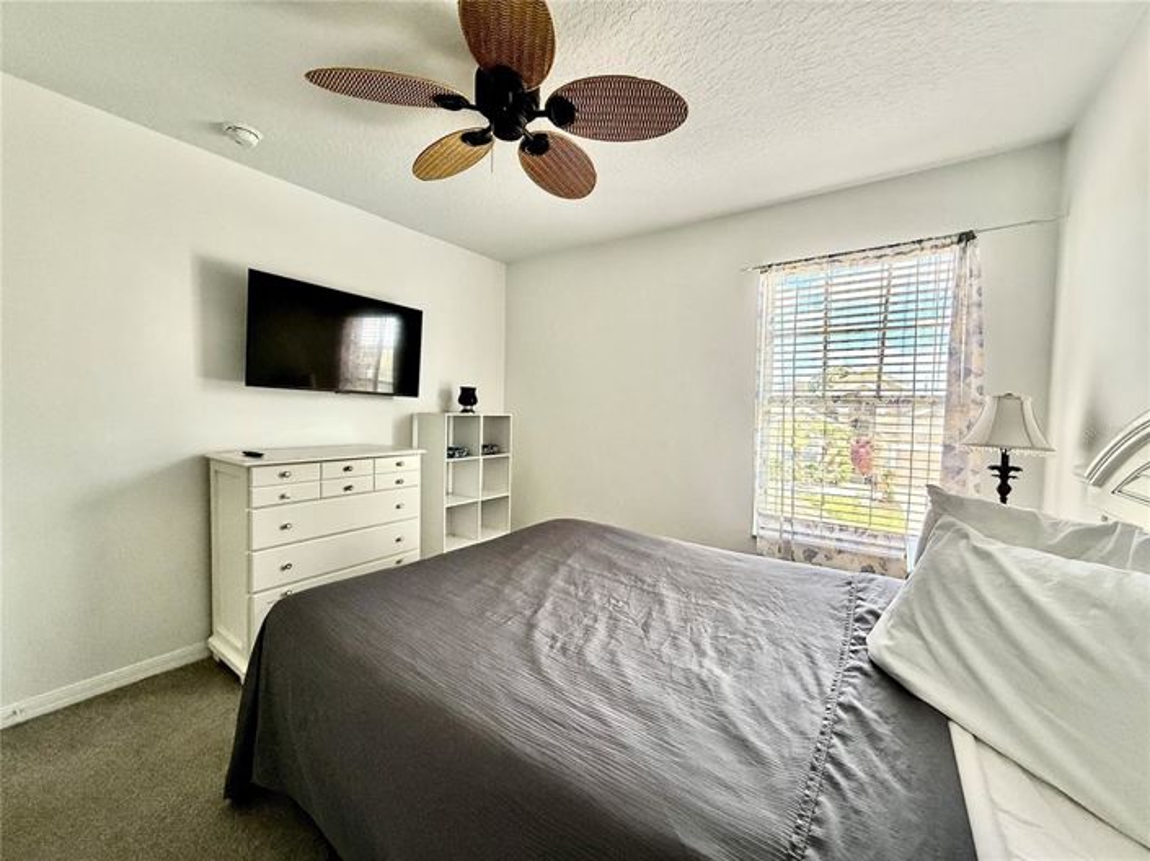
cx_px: 575
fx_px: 465
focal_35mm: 14
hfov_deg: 102.1
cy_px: 430
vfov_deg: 85.6
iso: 160
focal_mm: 2.22
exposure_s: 1/99
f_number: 2.2
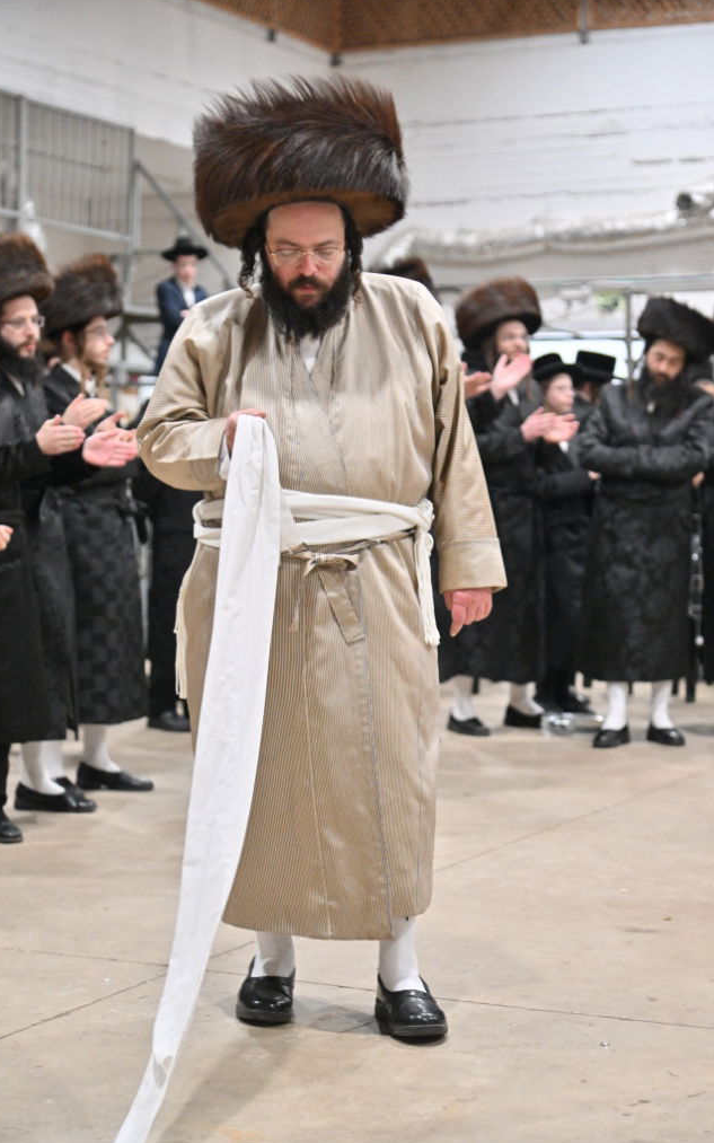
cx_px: 360
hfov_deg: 19.4
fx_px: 2086
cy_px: 571
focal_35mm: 67
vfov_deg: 30.6
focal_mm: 65
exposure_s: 1/250
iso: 2000
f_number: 4
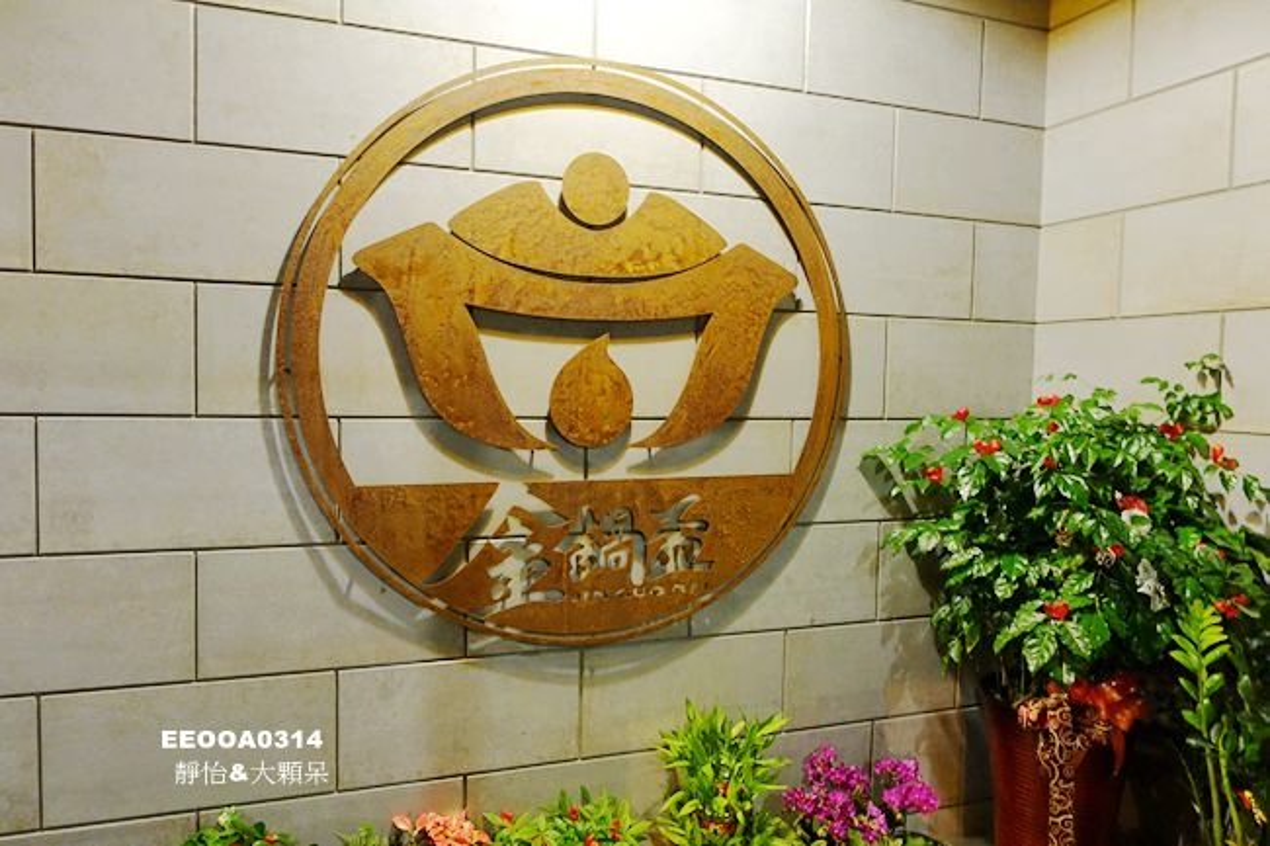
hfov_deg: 73.8
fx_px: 846
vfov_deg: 53.1
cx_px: 635
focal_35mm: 24
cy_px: 423
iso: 800
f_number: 2
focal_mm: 8.8
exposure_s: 1/25
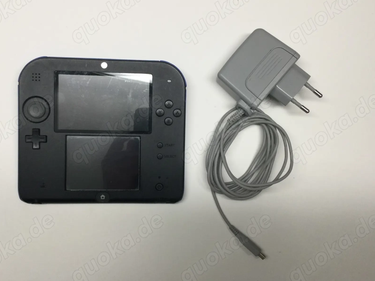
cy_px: 135
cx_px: 174
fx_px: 422
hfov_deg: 47.8
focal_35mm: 39
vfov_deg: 36.8
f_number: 2.4
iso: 32
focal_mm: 3.3
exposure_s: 1/33
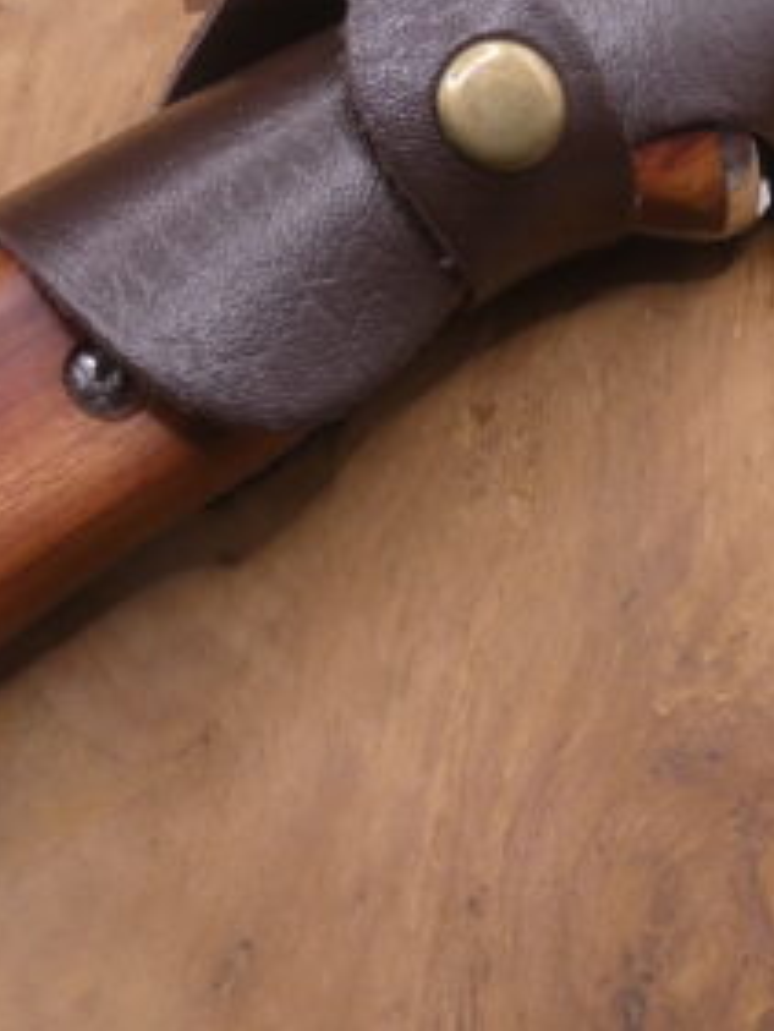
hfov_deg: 18.1
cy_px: 253
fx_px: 2413
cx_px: 602
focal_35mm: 81
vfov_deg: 23.9
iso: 250
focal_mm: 6.8
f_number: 3.5
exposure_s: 1/80
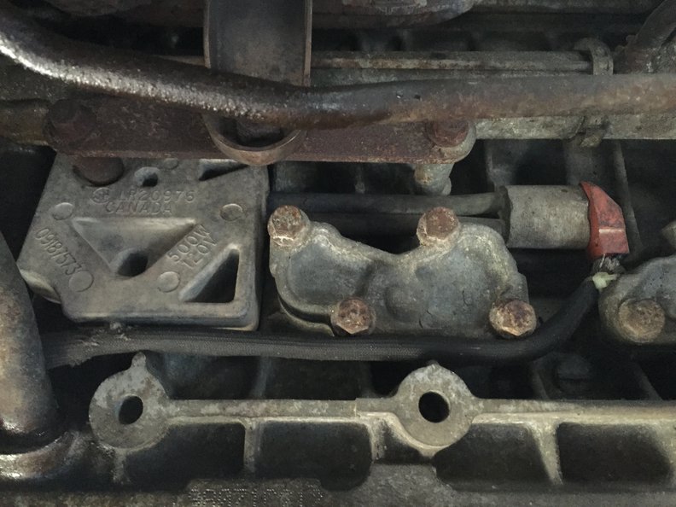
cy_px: 254
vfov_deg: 48.2
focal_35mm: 29
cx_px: 338
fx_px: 566
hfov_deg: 61.7
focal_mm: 4.15
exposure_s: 1/15
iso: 800
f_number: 2.2
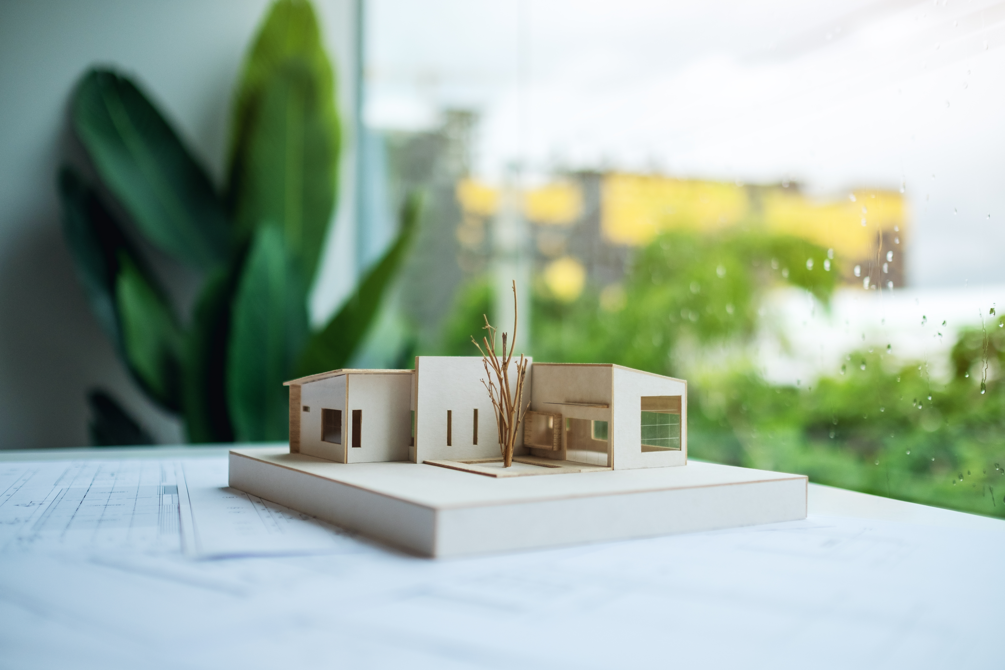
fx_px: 977
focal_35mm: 35
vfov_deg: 37.8
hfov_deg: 54.4
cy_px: 335
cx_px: 502
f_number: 1.4
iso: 200
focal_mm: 23
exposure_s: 1/1700
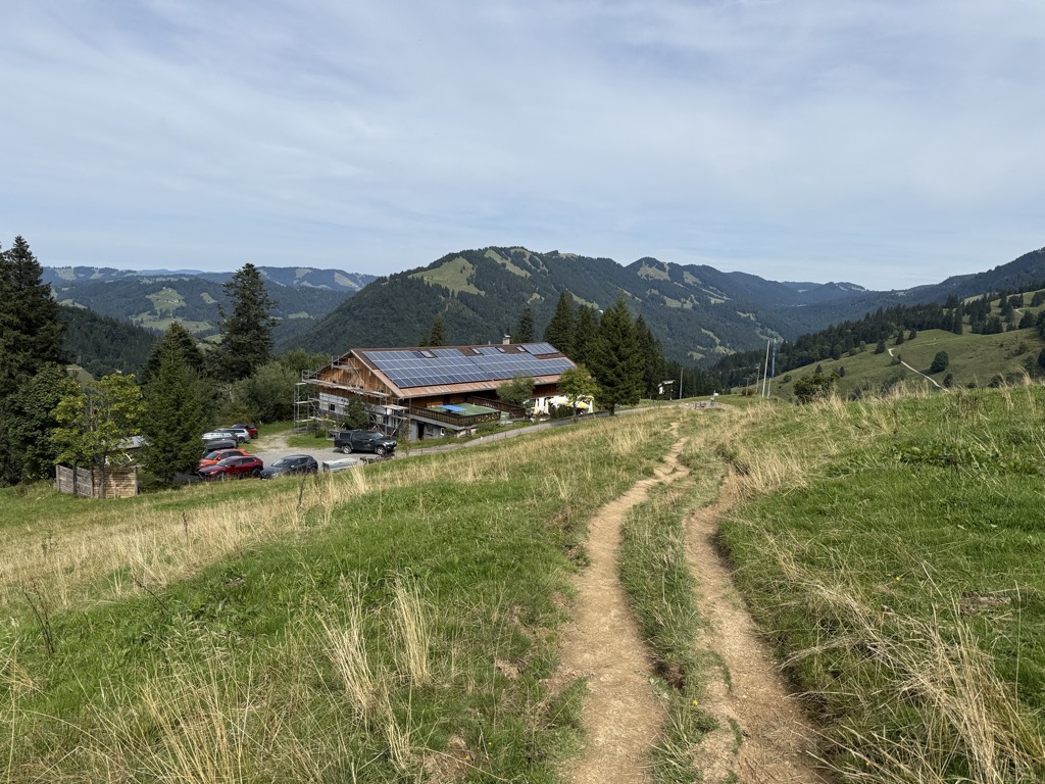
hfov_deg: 71.6
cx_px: 522
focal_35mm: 24
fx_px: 725
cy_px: 392
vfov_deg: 56.8
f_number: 1.78
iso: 80
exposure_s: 1/4975
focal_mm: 6.76
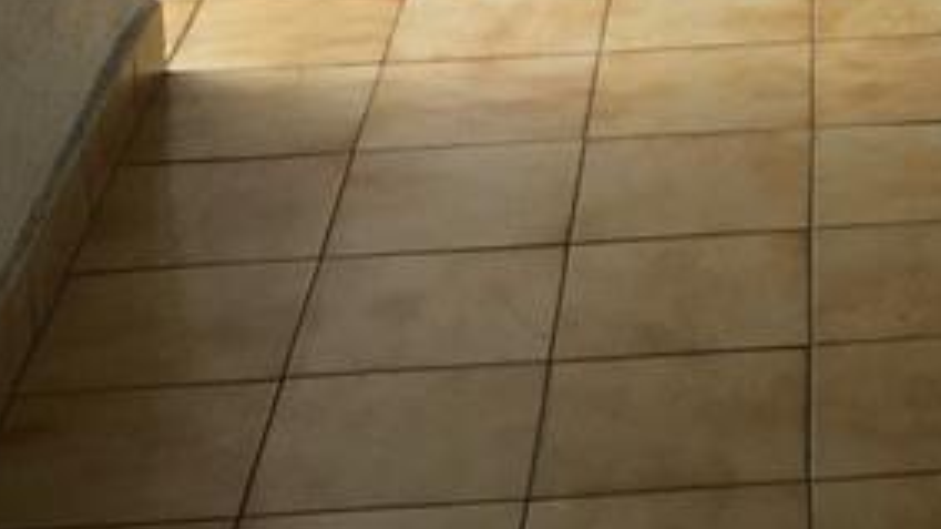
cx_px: 1124
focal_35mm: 134
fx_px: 3343
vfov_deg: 8.5
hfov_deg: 15.5
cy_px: -606
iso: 25
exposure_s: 1/162
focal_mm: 4.15
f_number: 2.2
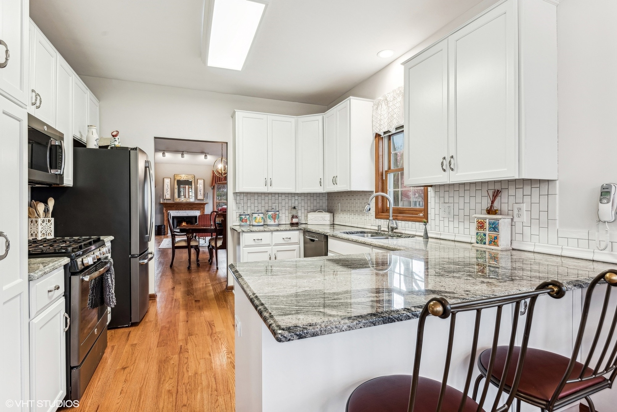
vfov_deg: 70.5
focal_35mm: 17
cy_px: 206
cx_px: 308
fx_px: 291
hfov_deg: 93.3
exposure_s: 1/6
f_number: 8
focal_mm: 17
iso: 400
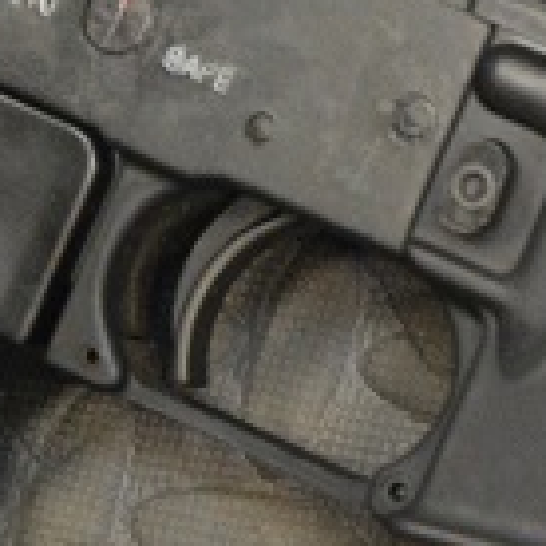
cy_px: 49
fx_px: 4747
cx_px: 590
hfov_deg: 6.6
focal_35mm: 266
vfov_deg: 6.6
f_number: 4.5
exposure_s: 1/30
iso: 1600
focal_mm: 48
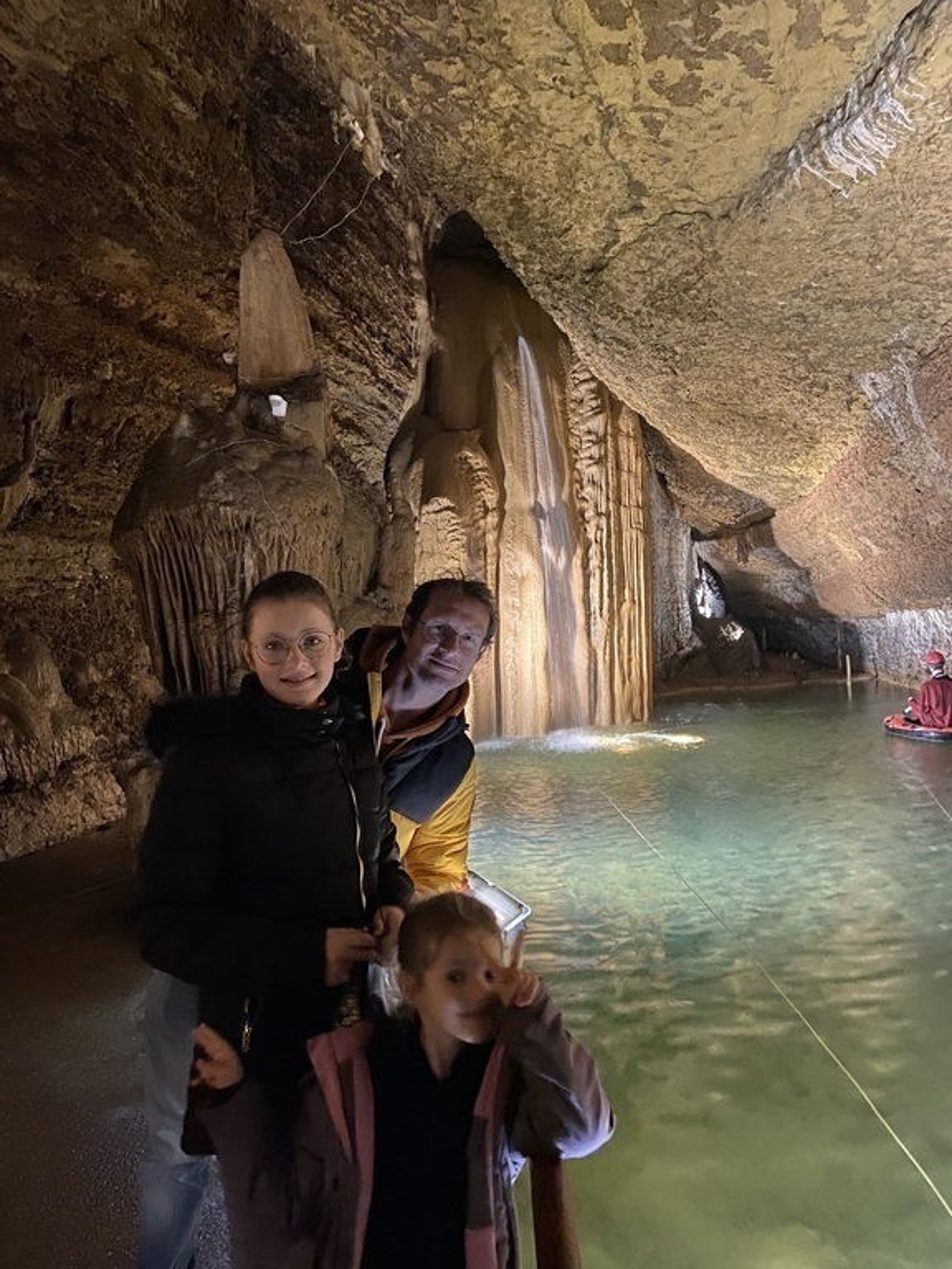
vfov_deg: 67.3
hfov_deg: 53.1
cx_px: 476
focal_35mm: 26
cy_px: 634
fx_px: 953
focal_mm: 4.25
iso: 500
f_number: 1.8
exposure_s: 1/8
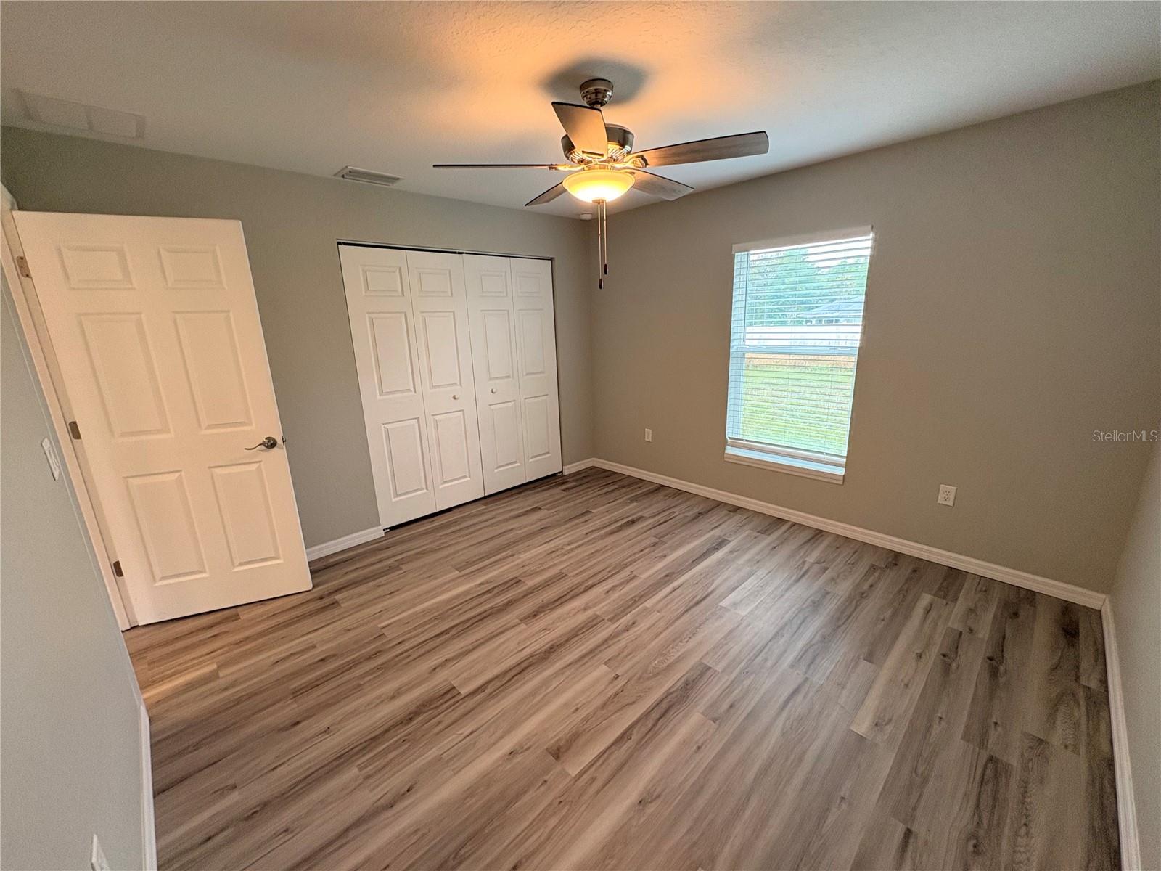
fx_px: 470
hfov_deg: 102.1
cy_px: 436
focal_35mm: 14
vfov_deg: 85.7
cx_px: 580
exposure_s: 1/60
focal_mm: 2.22
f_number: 2.2
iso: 160
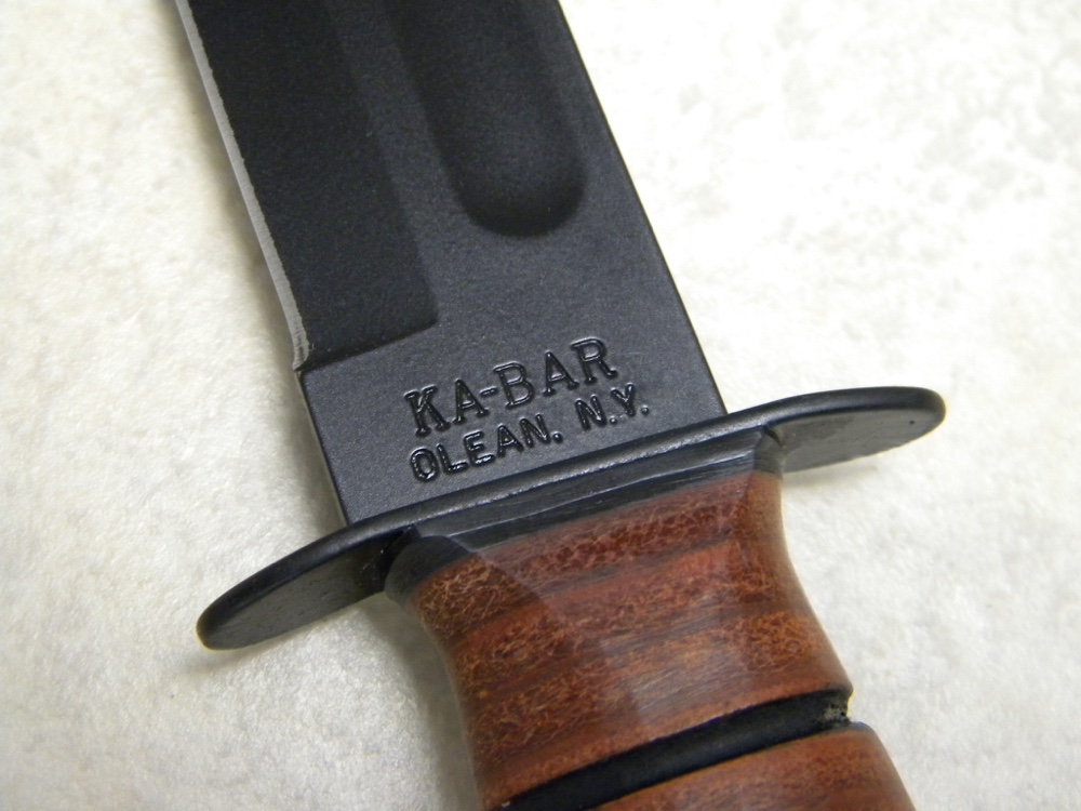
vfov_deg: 26.1
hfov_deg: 34.3
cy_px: 406
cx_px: 540
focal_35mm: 56
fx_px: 1749
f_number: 4.1
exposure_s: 1/11.4
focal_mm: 10.1
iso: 400
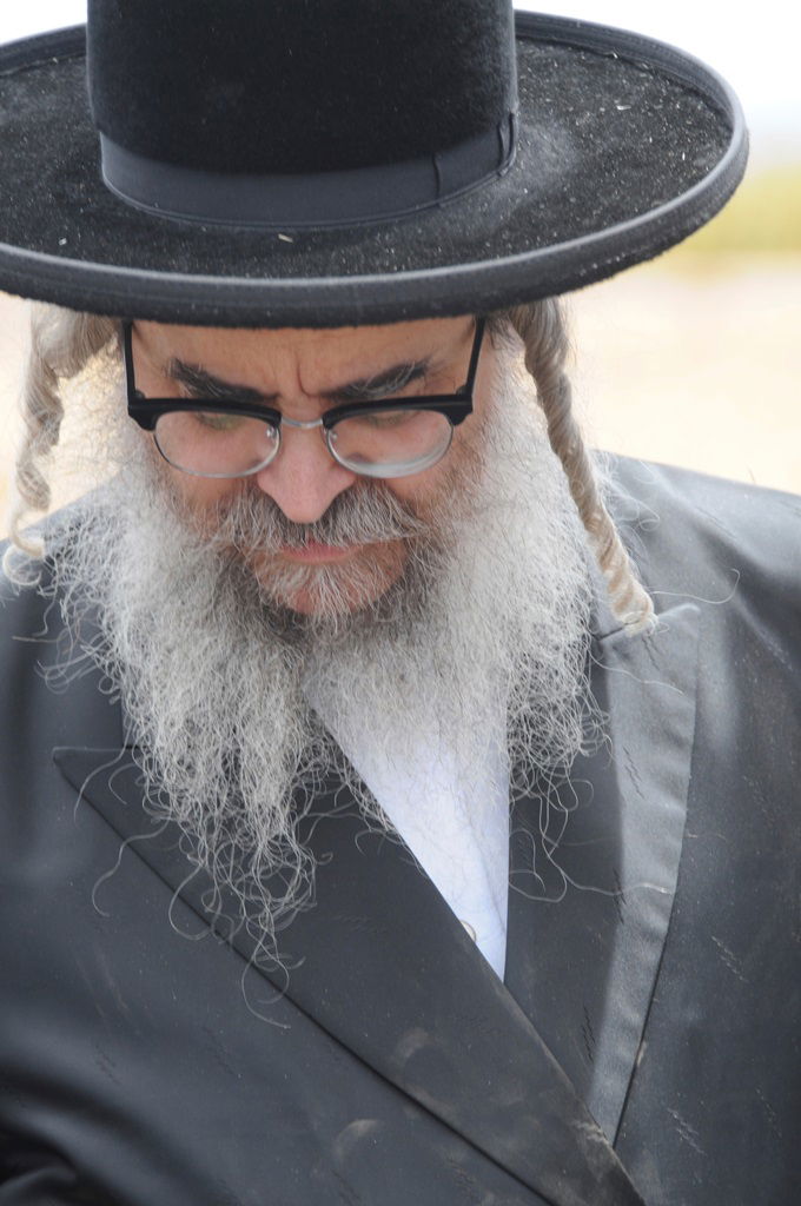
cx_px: 400
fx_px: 8031
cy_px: 603
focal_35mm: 240
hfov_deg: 5.7
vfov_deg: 8.6
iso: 250
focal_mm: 160
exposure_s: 1/100
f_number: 5.6
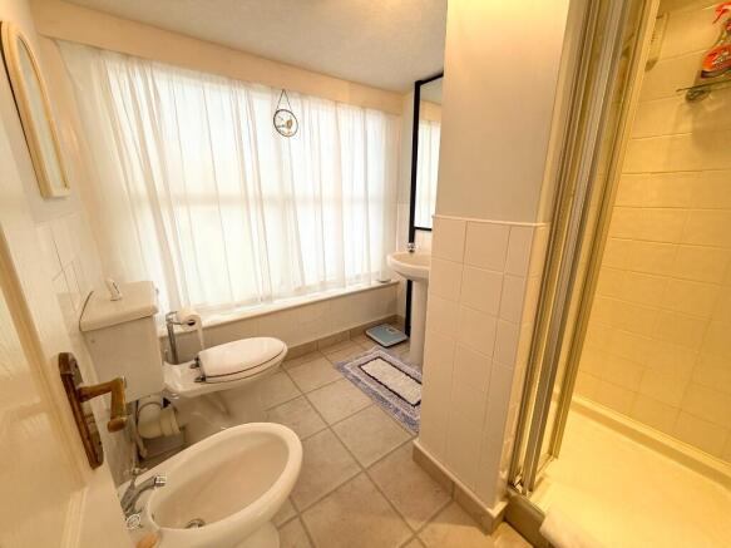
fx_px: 296
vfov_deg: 85.7
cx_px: 366
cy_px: 274
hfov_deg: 102.1
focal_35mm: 14
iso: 50
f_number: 2.2
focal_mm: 2.22
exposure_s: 1/100
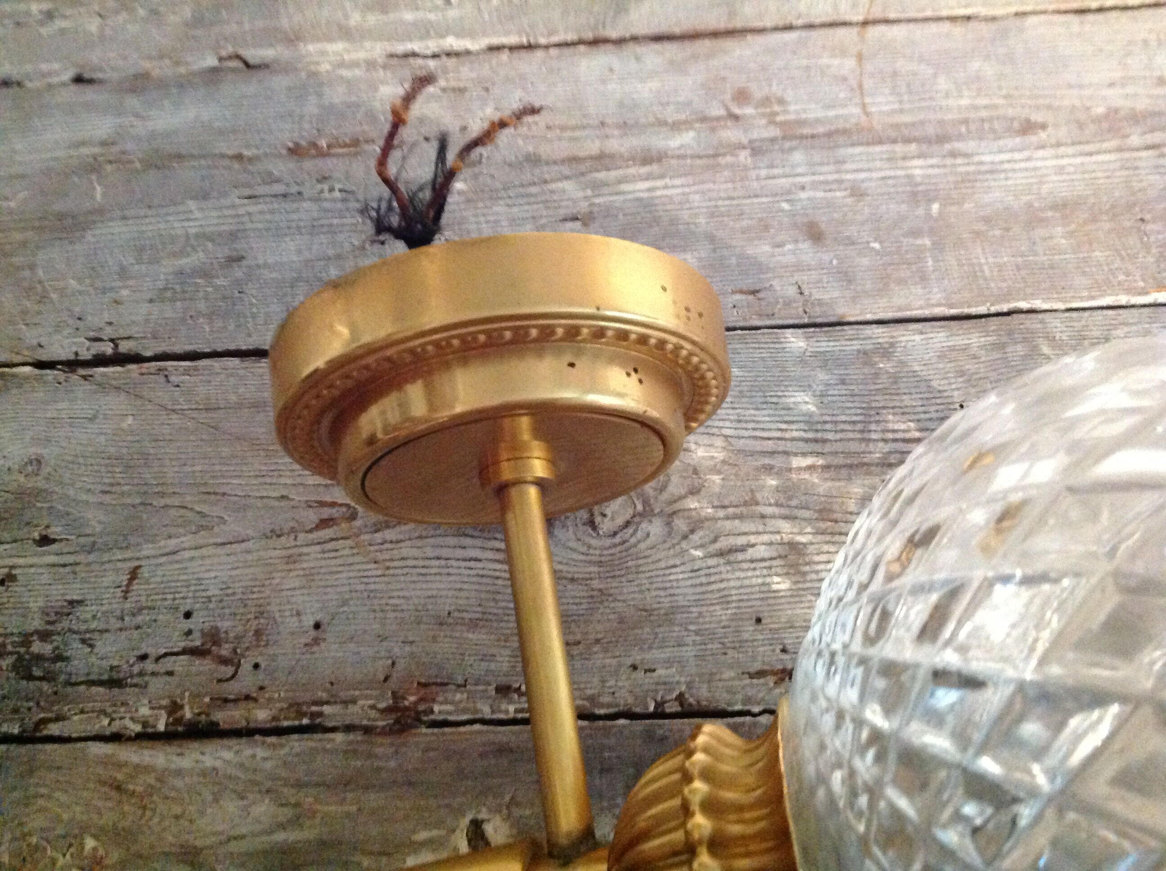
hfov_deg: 52.7
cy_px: 436
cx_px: 583
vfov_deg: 40.6
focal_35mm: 35
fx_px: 1177
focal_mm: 4.28
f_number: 2.4
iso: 800
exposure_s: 1/15
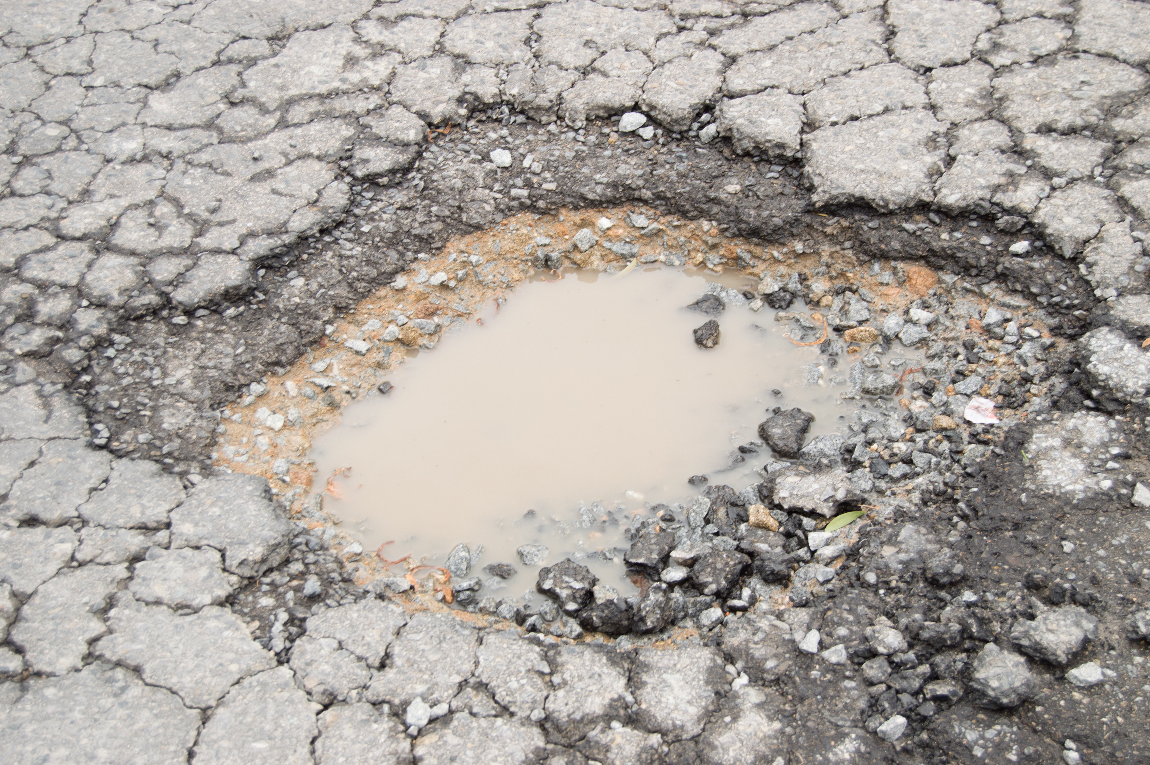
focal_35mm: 57
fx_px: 1819
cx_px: 575
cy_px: 382
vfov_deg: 23.7
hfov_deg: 35.1
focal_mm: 38
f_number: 5.6
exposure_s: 1/100
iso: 100
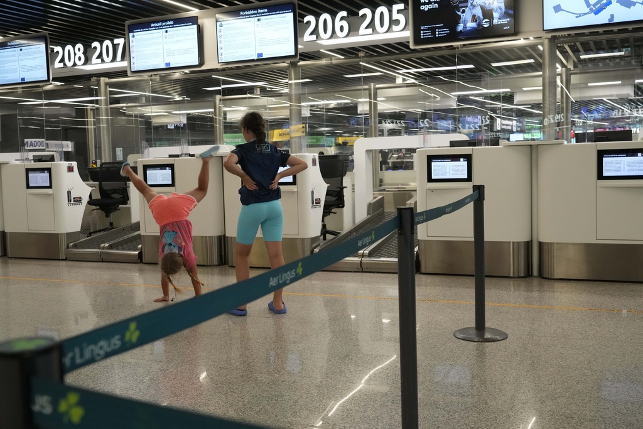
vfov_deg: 34.2
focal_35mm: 39
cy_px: 214
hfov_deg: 49.5
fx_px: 697
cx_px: 322
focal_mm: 39
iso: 3200
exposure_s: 1/250
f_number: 5.6
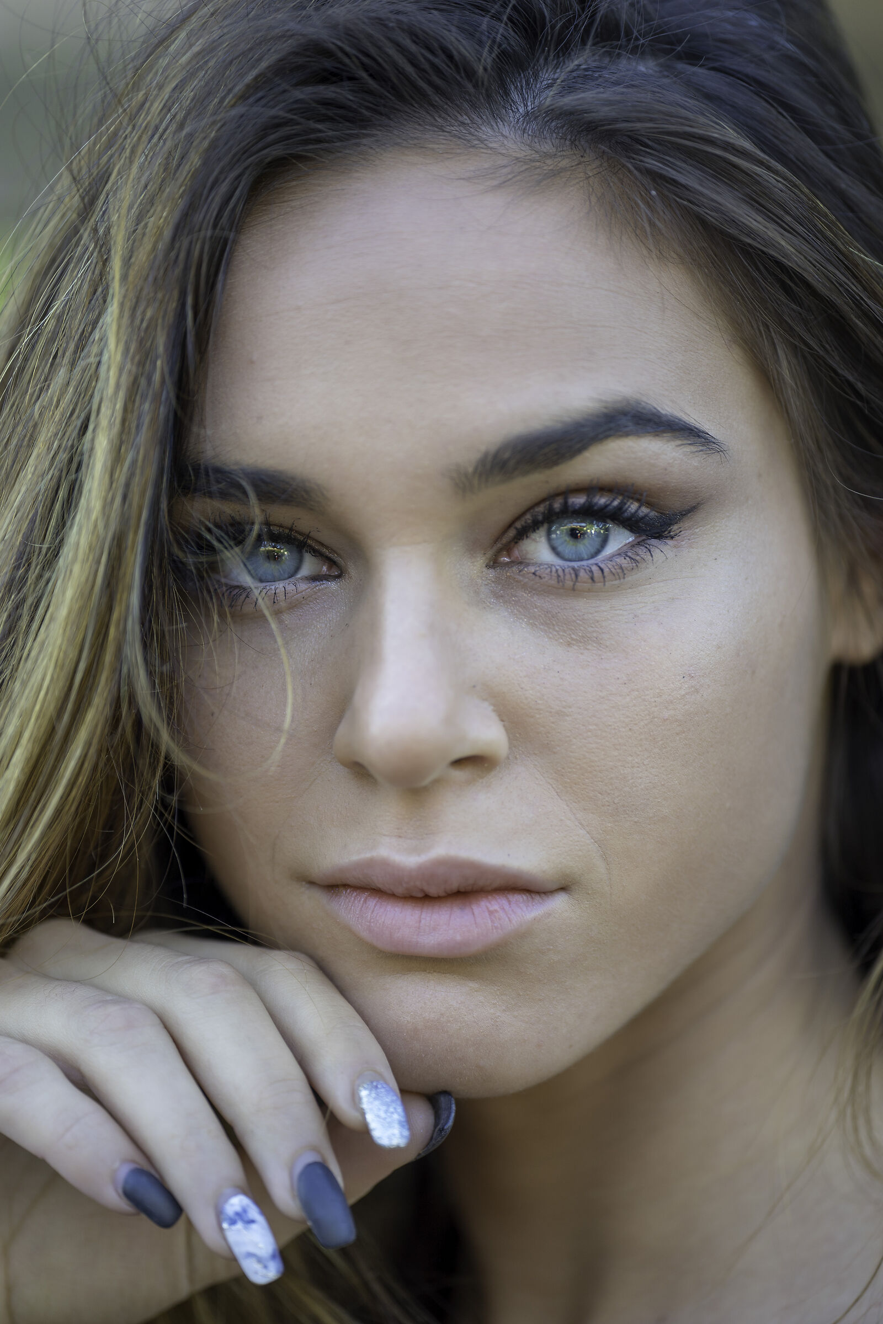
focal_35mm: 135
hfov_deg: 10.2
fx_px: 4966
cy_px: 662
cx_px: 442
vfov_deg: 15.2
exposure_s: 1/160
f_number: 2.8
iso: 100
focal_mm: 135
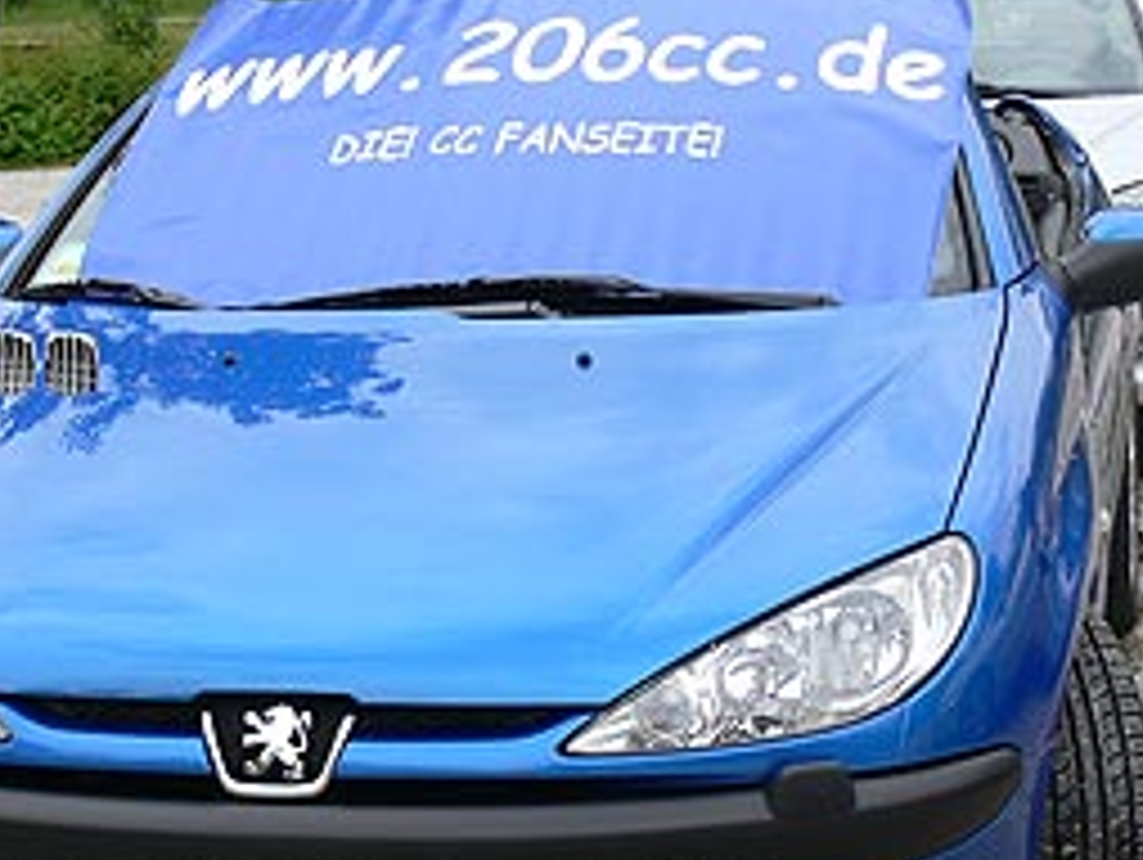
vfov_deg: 14.8
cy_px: 477
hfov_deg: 19.6
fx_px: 3305
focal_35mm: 100
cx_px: 495
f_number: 5
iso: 100
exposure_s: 1/125
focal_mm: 11.3
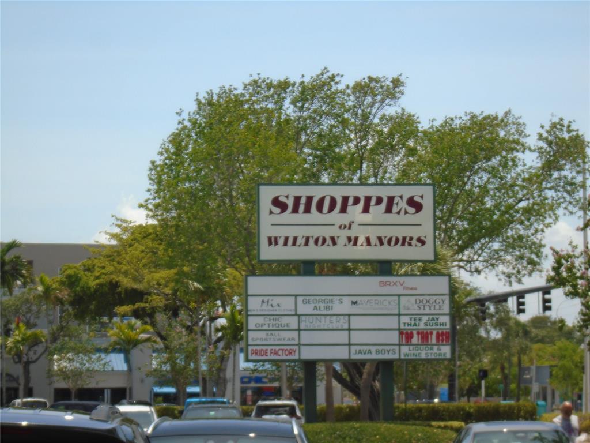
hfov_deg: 15.2
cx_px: 295
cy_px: 222
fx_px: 2216
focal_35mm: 130
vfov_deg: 11.4
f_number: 6.4
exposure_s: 1/400
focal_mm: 23
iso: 100
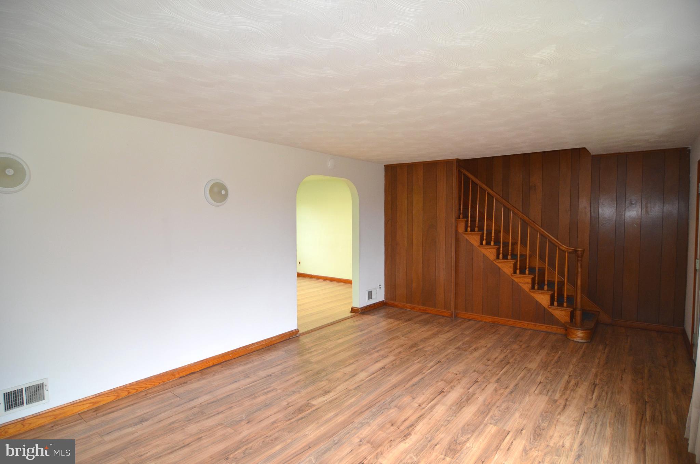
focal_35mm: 18
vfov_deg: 67.1
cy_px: 232
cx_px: 350
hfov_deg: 90.1
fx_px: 349
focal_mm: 12
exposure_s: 1/60
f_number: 4
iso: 800
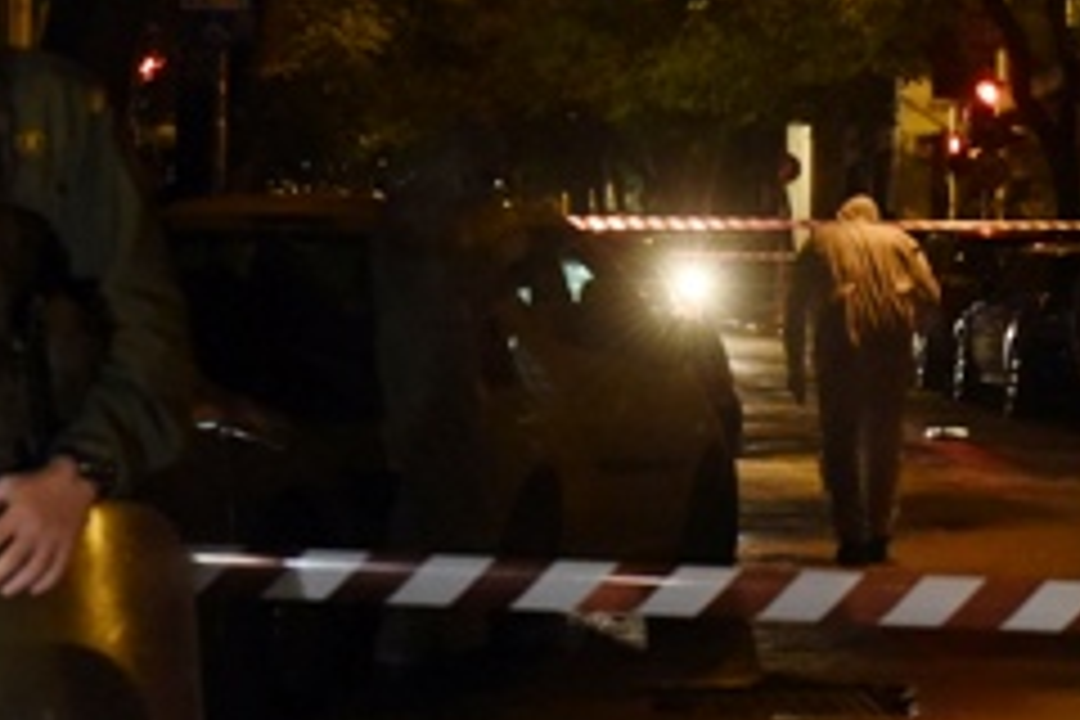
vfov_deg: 9.8
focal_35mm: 140
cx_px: 1130
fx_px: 4200
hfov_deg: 14.4
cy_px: 432
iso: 6400
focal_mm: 42
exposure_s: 1/60
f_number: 4.5
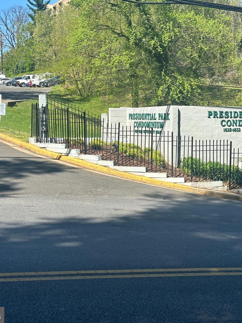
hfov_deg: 22.5
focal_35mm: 65
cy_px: 160
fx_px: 606
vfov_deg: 29.8
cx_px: 169
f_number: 1.78
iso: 64
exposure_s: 1/2358
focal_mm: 6.86
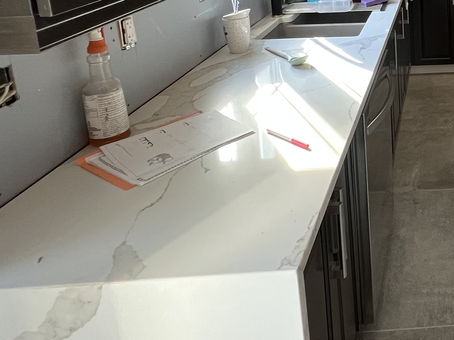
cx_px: 490
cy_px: -19
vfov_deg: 35.7
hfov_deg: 42.4
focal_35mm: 35
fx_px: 459
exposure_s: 1/72
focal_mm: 1.57
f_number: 1.8
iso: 250
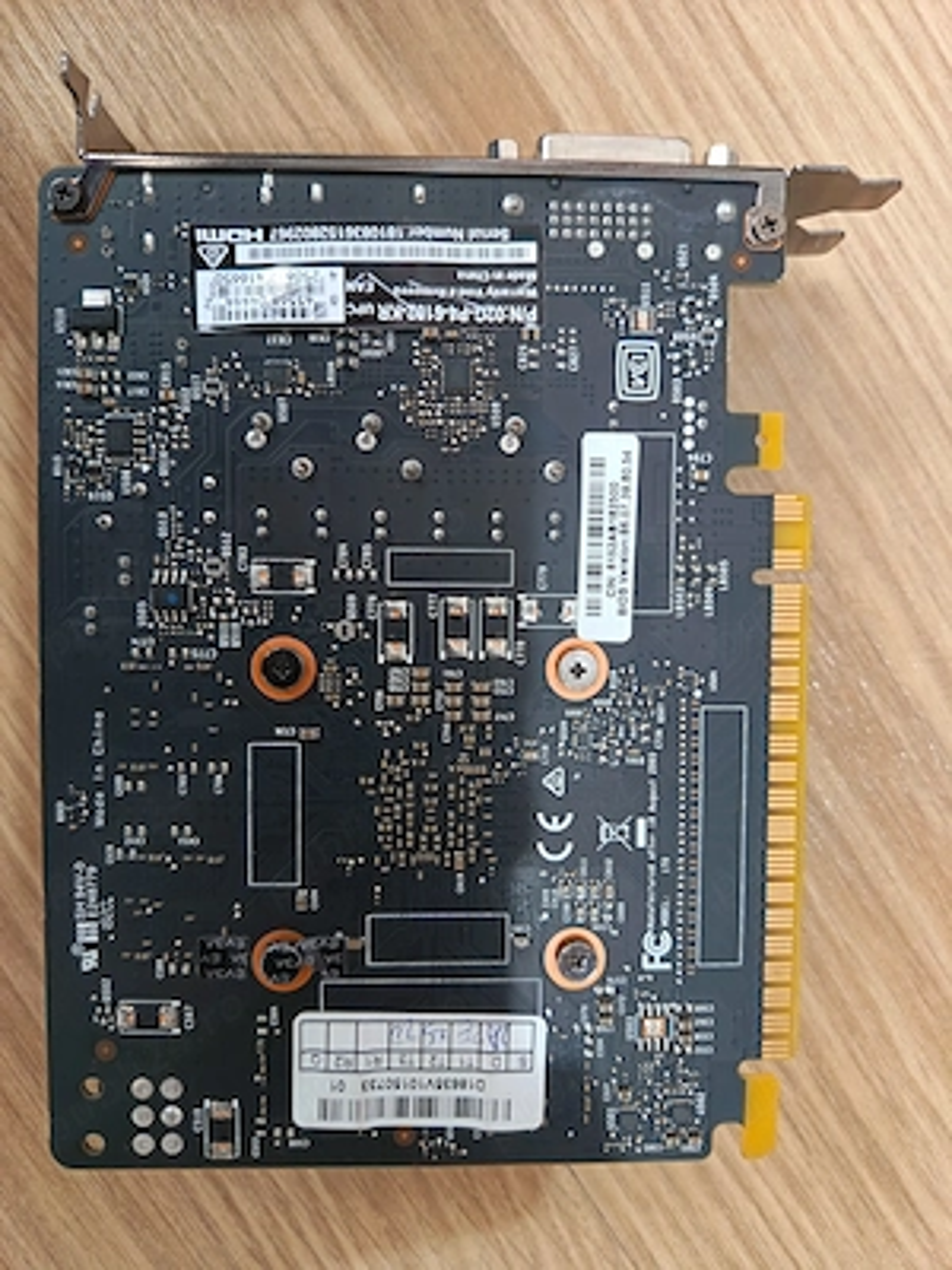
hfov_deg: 56.8
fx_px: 880
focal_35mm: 24
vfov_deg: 71.6
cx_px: 476
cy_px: 635
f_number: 1.75
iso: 2535
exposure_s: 1/33.3
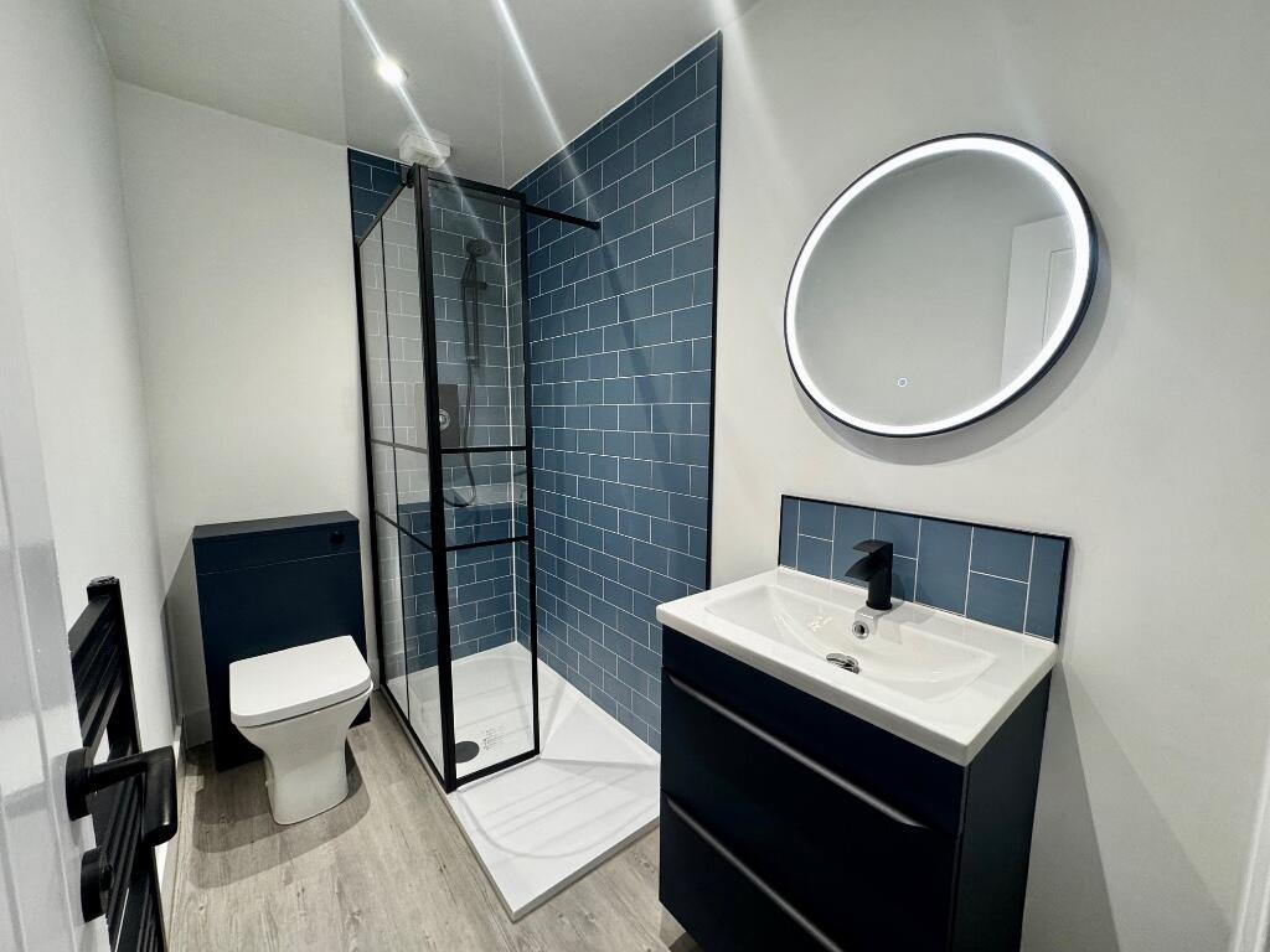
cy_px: 476
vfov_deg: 85.7
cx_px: 635
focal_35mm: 14
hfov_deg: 102.1
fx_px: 514
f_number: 2.2
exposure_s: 1/100
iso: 200
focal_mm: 2.22
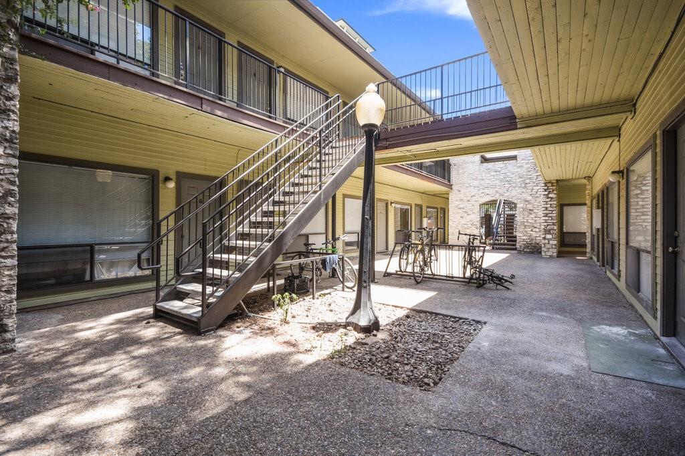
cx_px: 342
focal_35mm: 16
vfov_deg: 72.0
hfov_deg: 95.0
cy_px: 228
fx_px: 314
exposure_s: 1/125
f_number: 8
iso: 200
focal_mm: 11
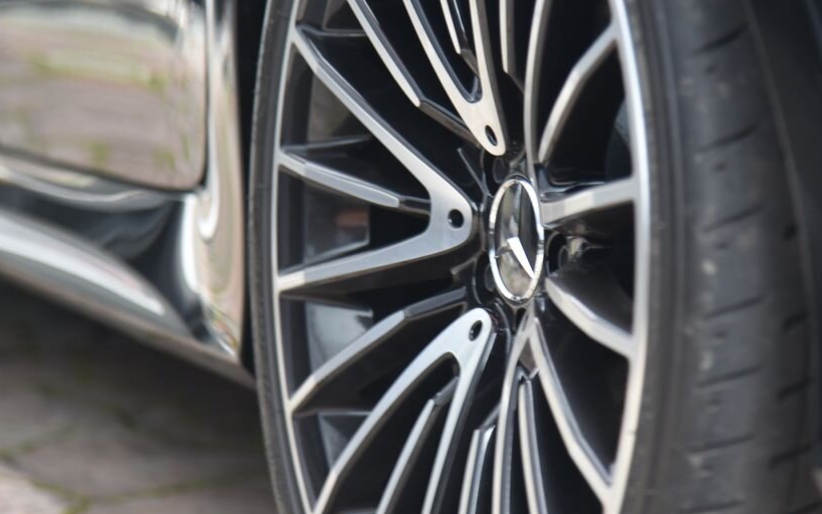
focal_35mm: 153
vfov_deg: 8.6
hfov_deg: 13.7
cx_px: 468
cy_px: 229
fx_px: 3428
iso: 500
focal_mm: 120
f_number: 4
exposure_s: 1/25
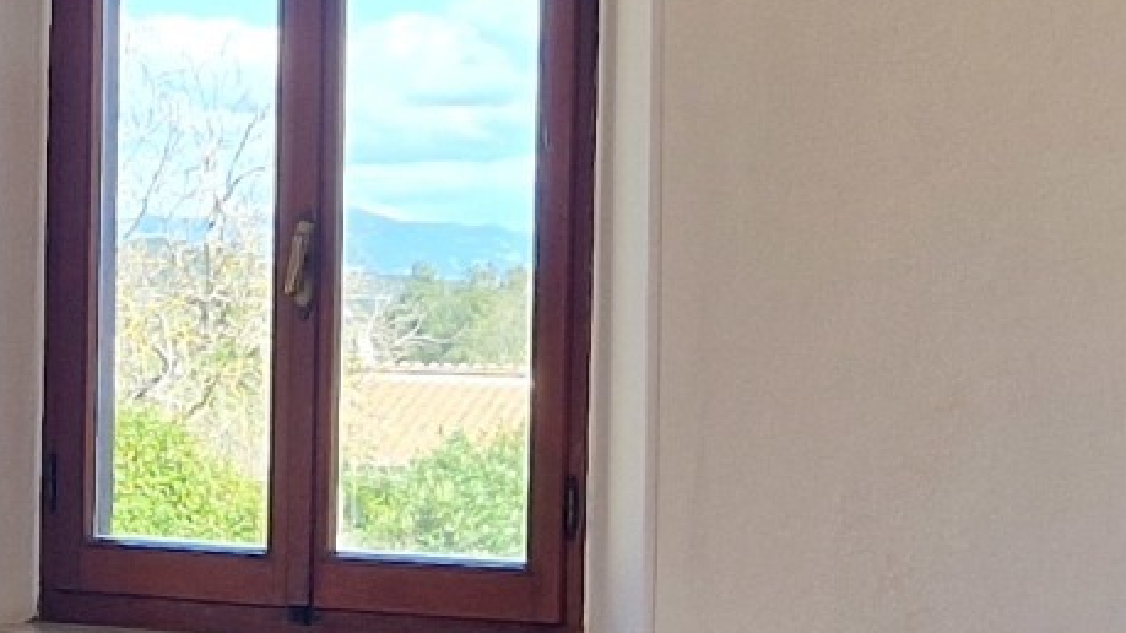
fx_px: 2358
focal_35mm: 79
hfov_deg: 25.7
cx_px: 29
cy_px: 397
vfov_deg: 15.3
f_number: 2.2
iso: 50
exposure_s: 1/100
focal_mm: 2.2
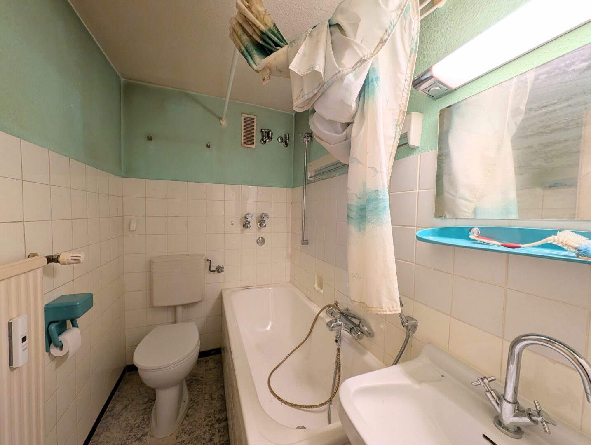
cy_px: 222
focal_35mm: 12
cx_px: 296
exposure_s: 1/25
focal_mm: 2.23
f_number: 1.95
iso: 66
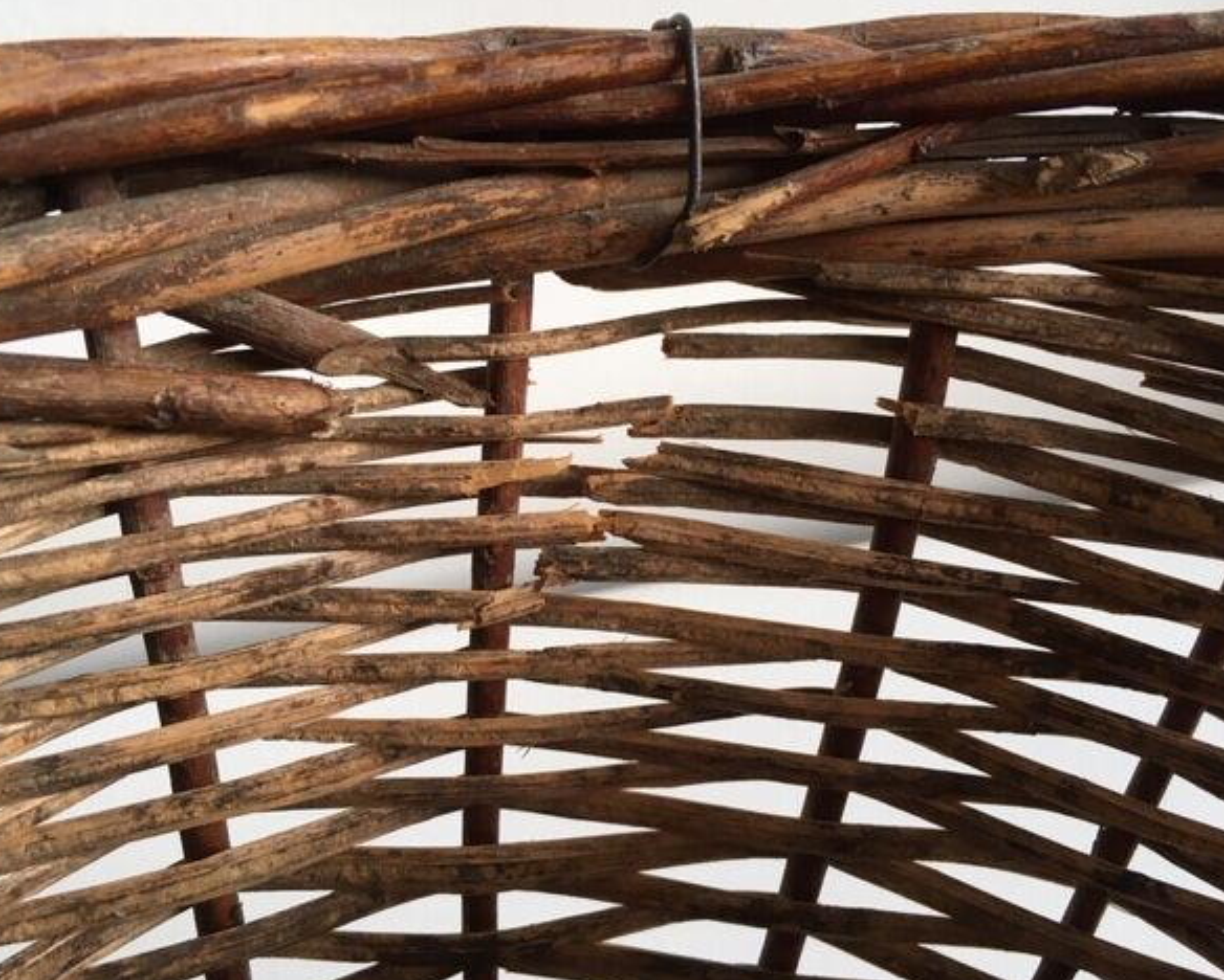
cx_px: 572
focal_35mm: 31
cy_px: 488
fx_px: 1124
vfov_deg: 47.2
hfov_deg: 57.1
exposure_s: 1/33
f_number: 2.2
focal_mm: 4.15
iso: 25
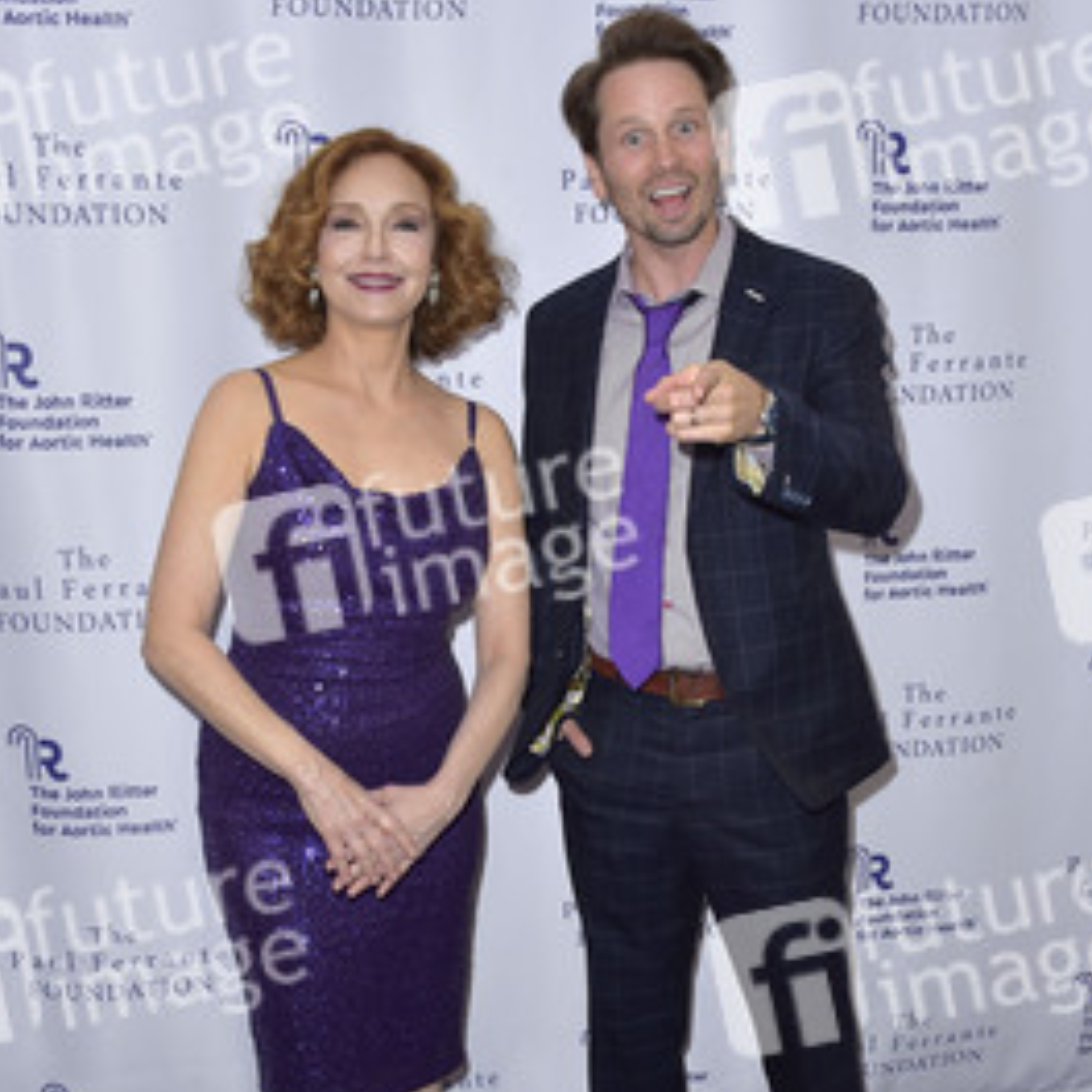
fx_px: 1606
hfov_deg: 37.6
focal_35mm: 45
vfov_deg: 37.0
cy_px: 753
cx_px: 548
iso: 400
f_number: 6.3
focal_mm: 35
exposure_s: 1/250
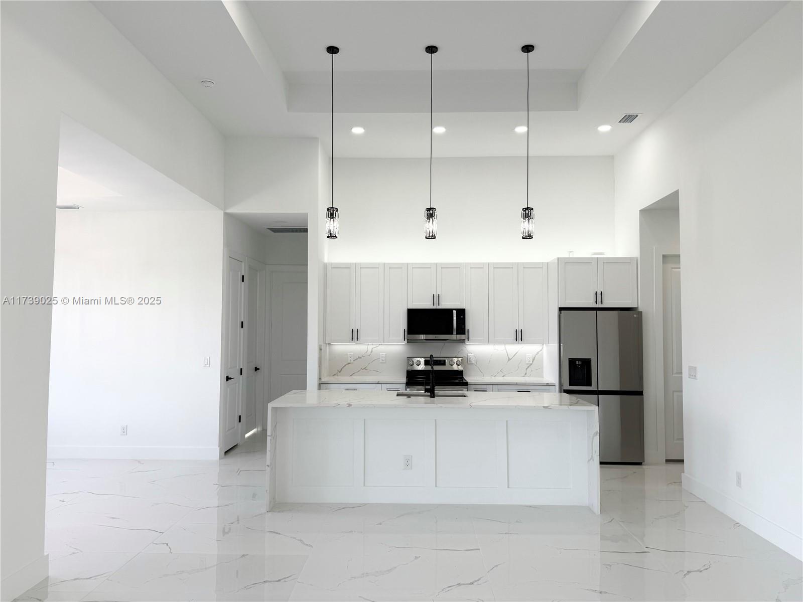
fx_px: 557
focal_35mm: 24
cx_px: 402
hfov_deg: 71.6
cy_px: 301
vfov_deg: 56.8
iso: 64
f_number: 1.78
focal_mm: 6.76
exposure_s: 1/226
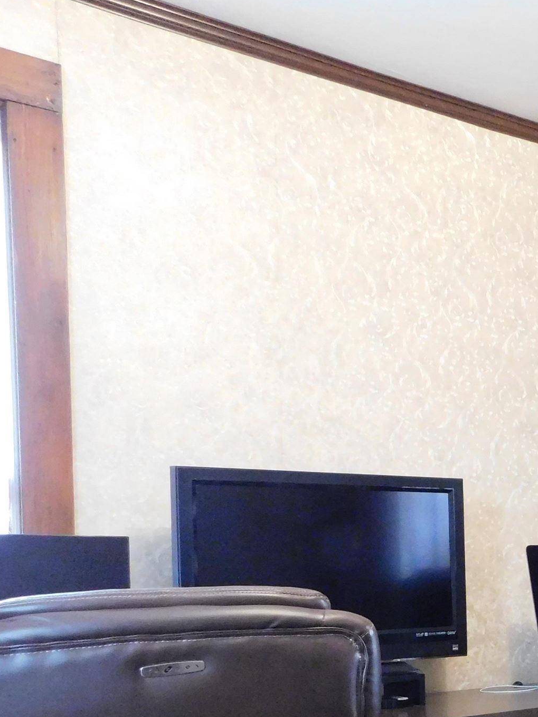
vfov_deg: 35.6
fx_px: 1078
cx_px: 766
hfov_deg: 23.5
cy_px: 577
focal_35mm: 52
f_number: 3
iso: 800
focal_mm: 4
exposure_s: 1/8
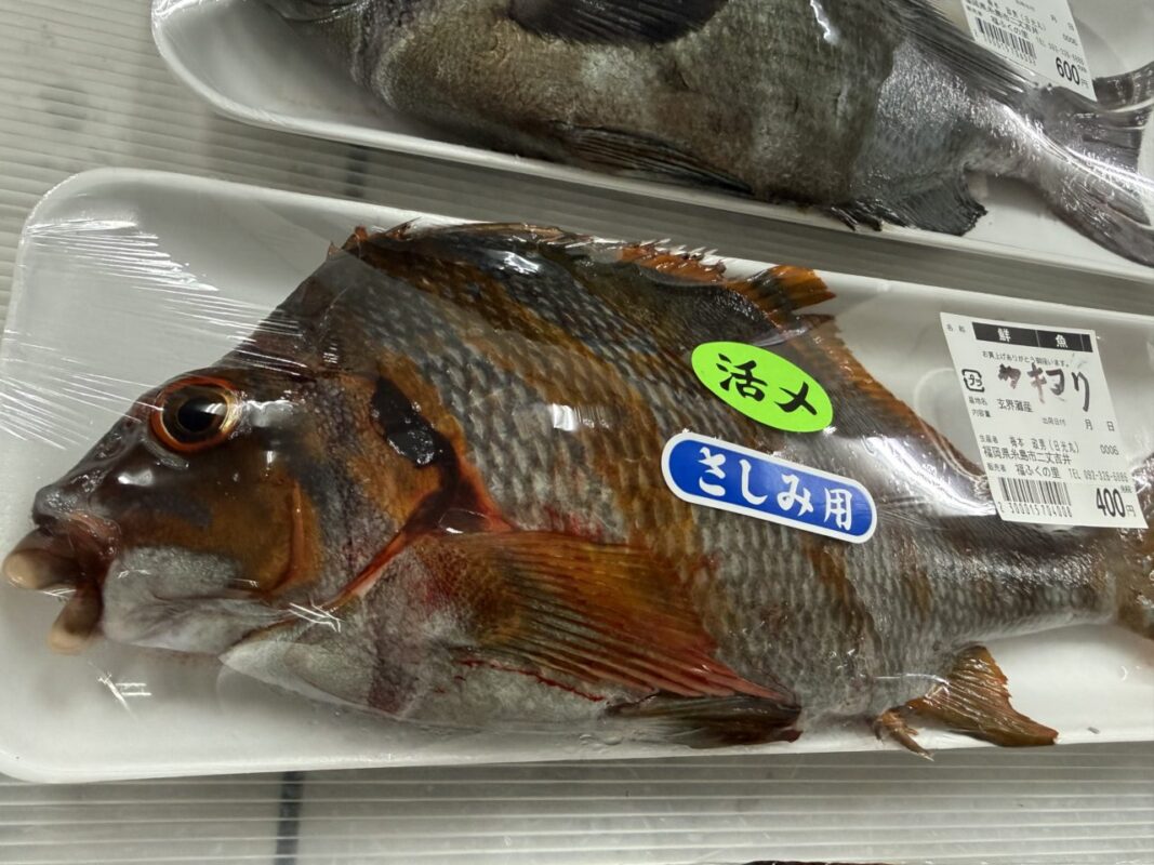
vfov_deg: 56.8
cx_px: 577
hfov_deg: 71.6
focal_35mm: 24
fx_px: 800
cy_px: 432
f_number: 2.2
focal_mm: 2.22
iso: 500
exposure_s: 1/60
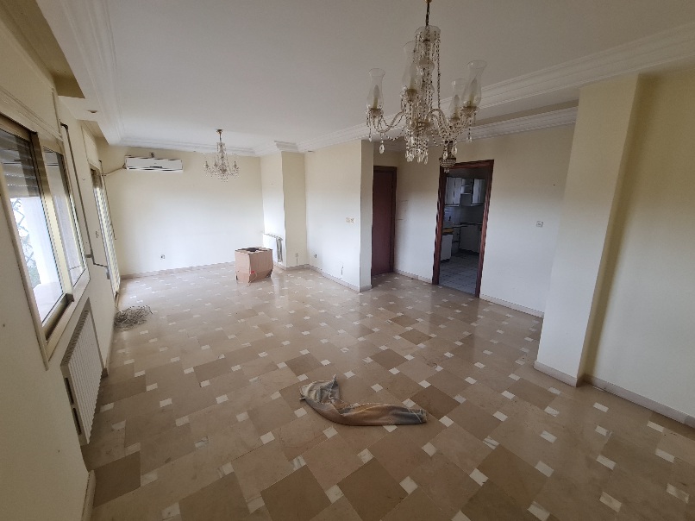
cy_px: 260
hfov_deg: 106.2
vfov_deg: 89.9
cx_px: 348
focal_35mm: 13
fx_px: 261
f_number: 2.2
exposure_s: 1/50
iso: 125
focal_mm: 2.2
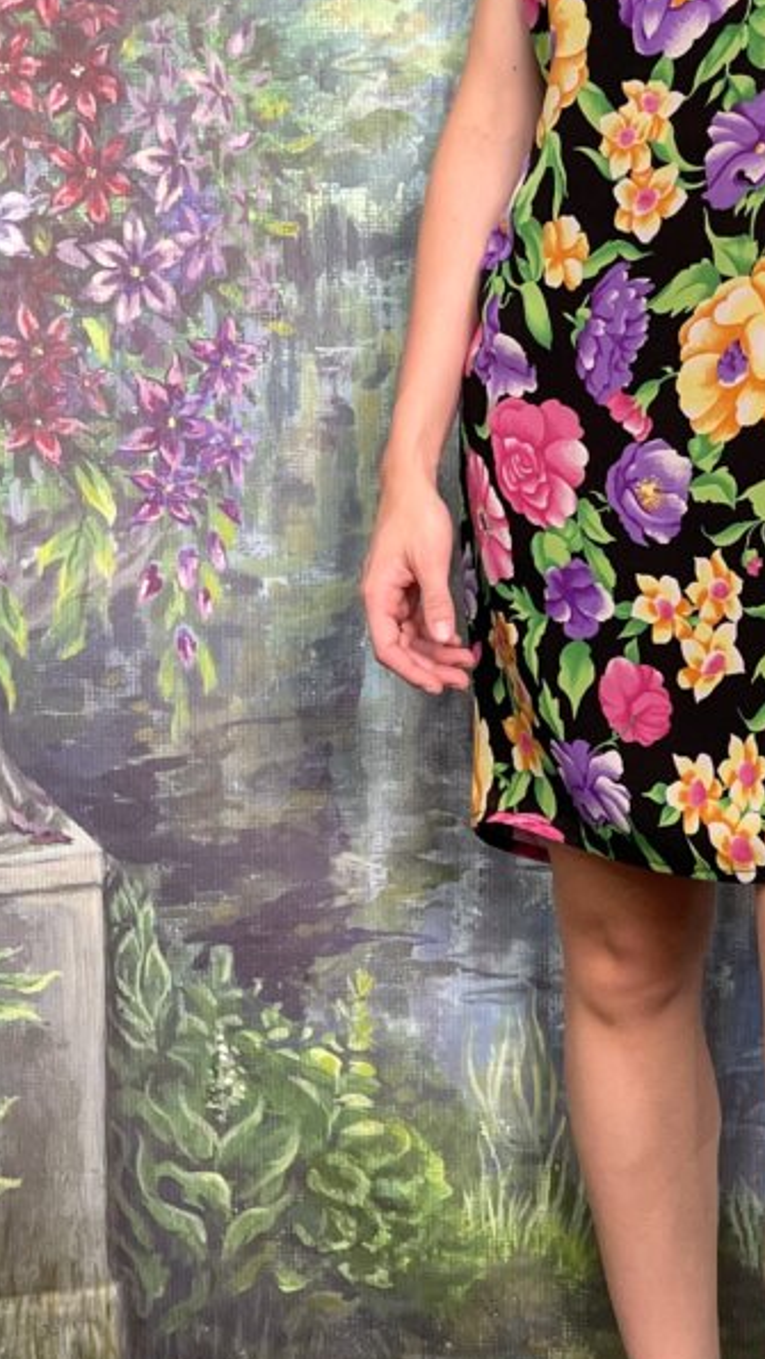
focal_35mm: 61
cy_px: 465
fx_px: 2198
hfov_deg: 19.3
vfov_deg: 34.1
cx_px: 726
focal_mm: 5.1
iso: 125
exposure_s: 1/120
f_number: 1.6
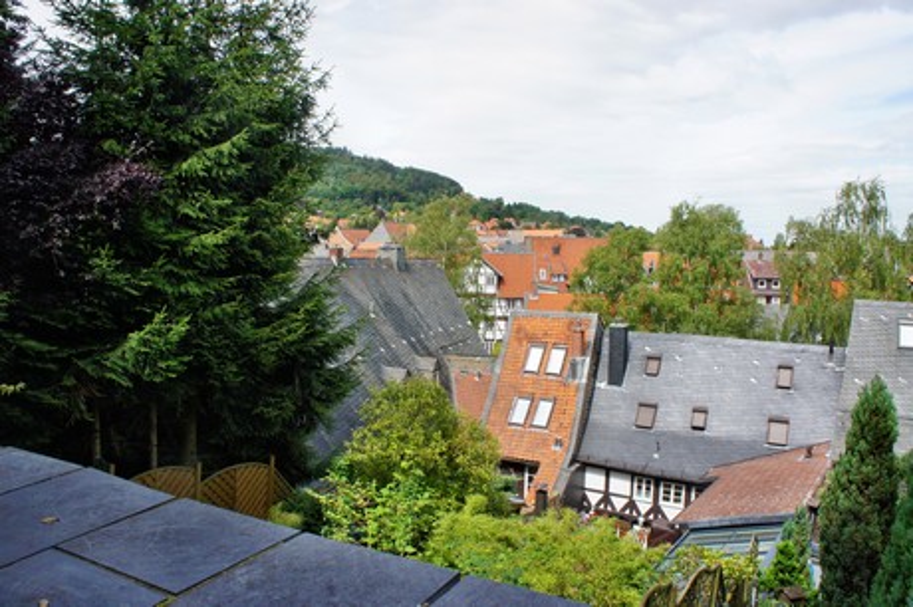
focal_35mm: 27
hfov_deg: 67.4
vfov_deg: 47.9
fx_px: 684
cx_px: 456
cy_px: 304
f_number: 11
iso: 400
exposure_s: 1/250
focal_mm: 18
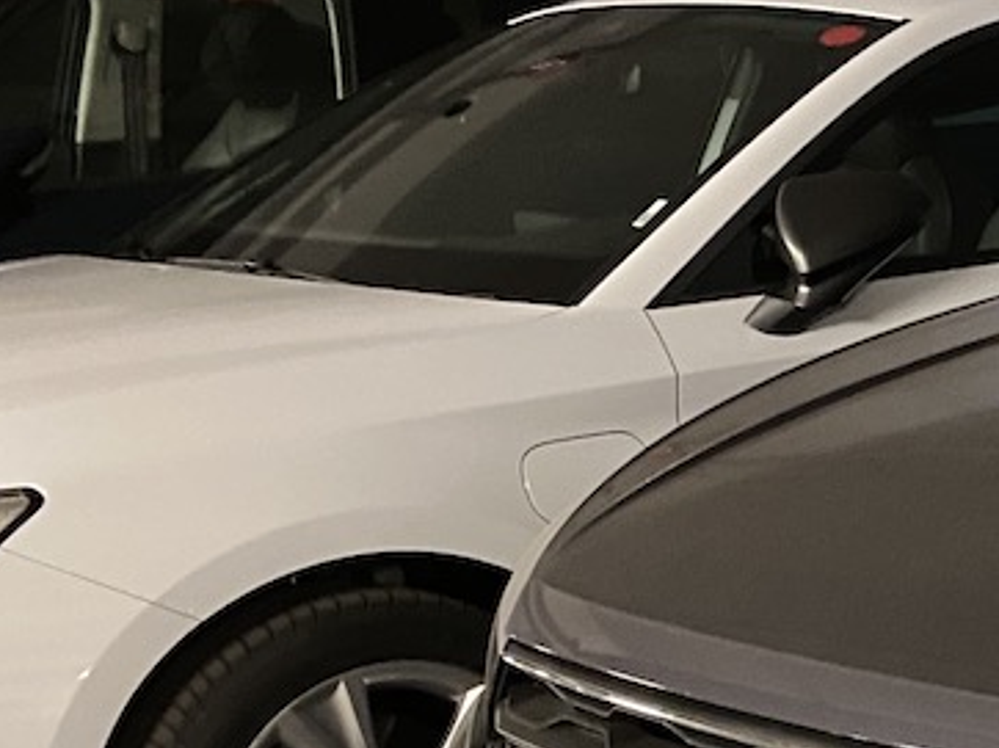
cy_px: 836
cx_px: 1708
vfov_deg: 15.6
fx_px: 2653
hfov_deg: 17.8
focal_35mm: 92
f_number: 1.8
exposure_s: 1/25
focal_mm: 4.25
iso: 800
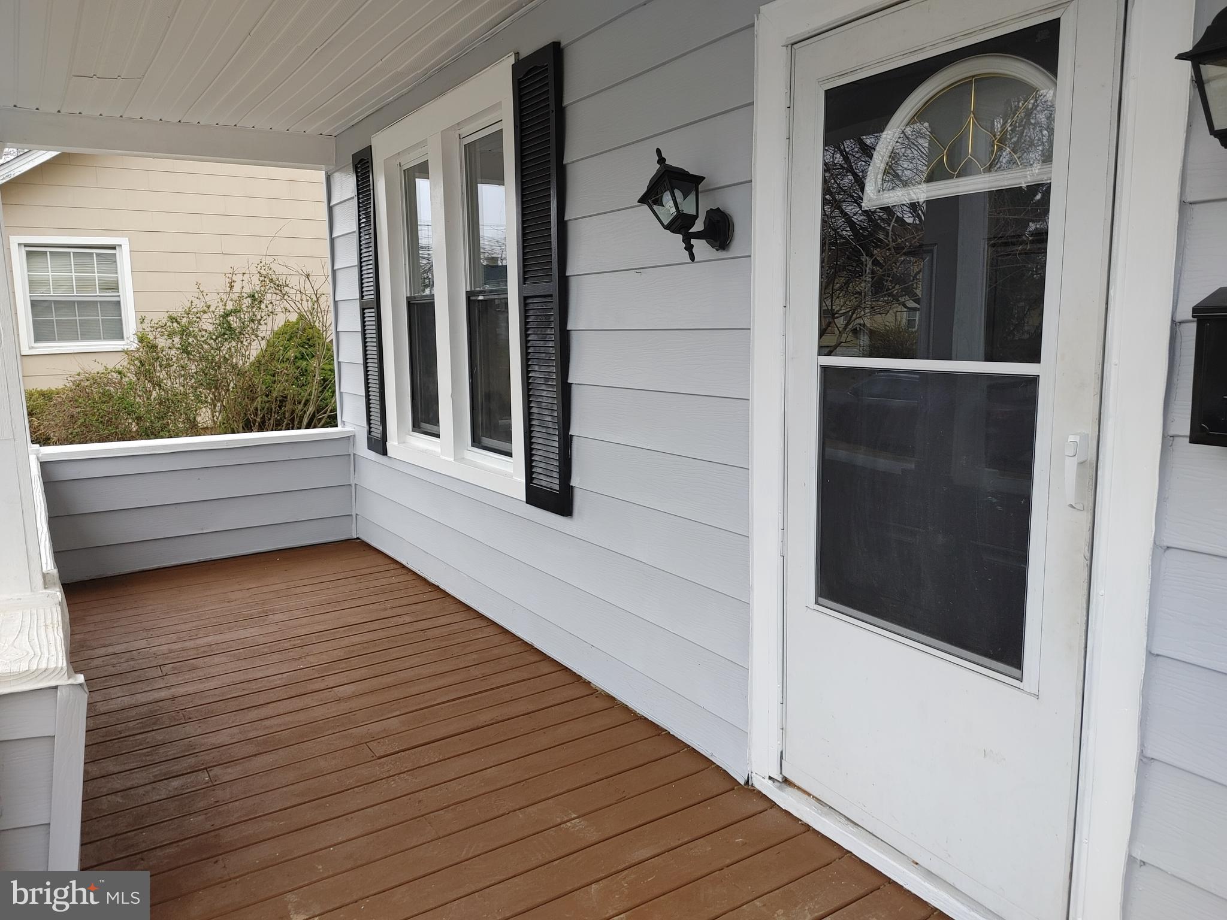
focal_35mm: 26
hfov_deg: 67.3
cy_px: 460
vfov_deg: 53.1
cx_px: 614
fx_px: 922
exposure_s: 1/206
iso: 50
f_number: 1.8
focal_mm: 4.81
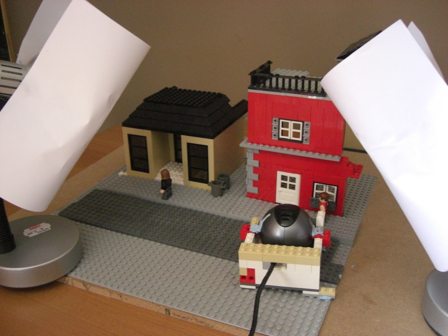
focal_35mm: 38
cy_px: 168
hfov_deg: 49.0
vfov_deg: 37.7
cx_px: 224
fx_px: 492
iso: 800
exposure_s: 1/60
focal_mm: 7.9
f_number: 2.8
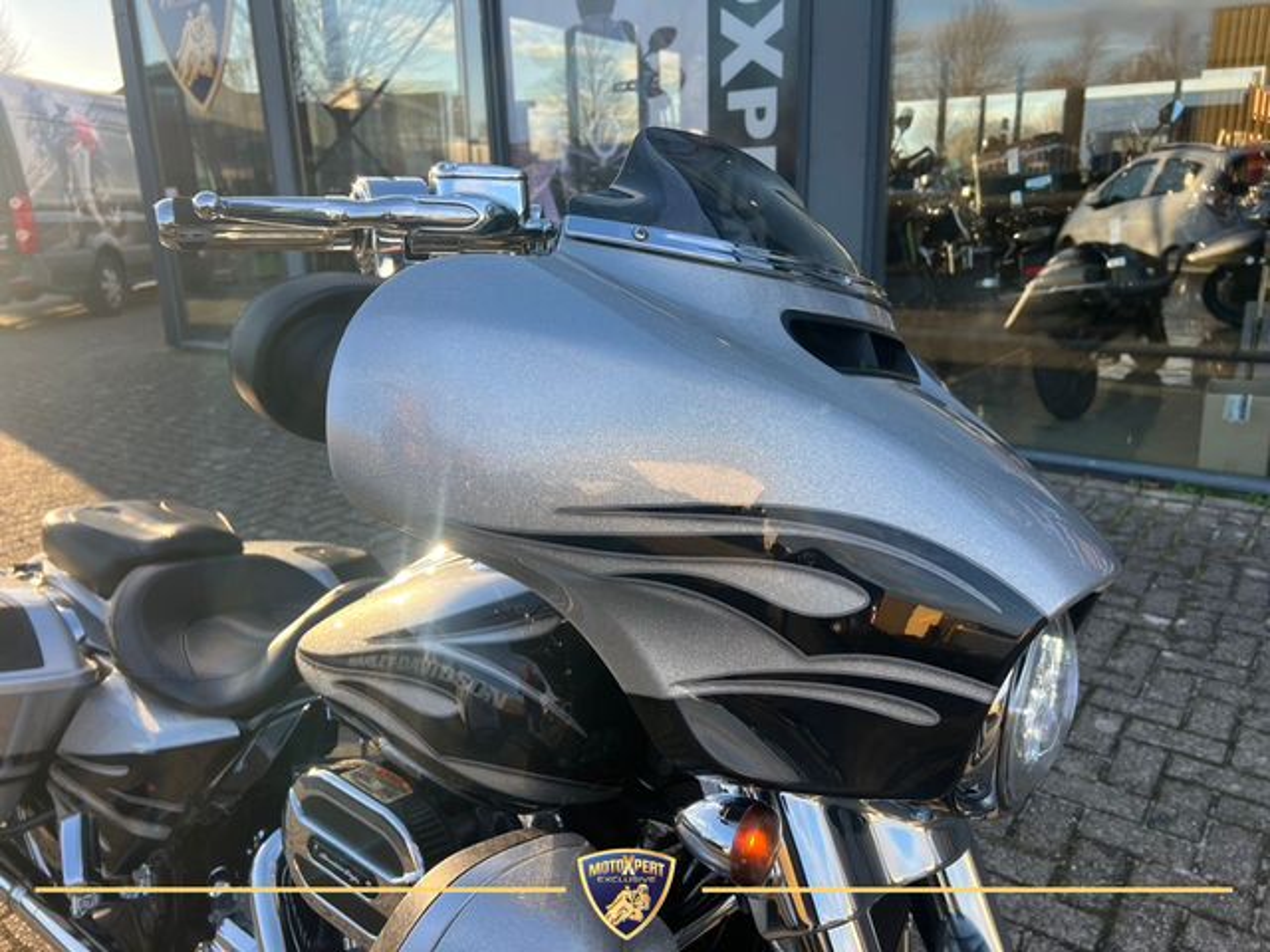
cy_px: 476
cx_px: 635
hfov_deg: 67.3
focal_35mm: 26
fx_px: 954
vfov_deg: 53.1
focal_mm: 5.7
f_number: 1.5
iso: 50
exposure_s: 1/723
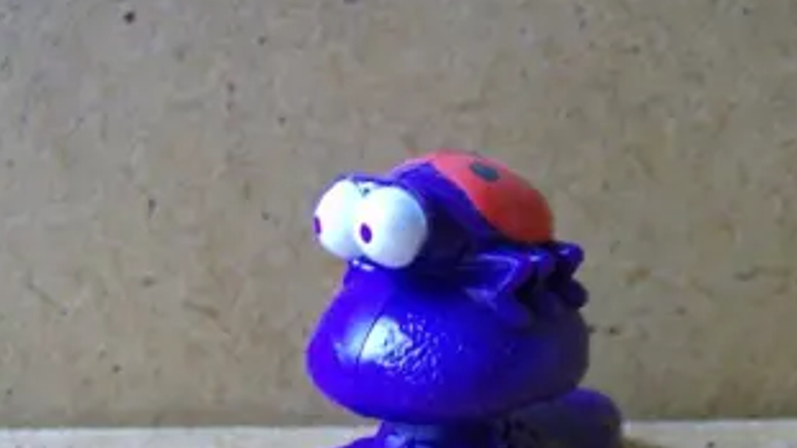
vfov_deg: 19.8
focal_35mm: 60
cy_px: 364
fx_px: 1268
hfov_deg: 34.8
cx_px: 457
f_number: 2.8
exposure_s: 1/7.82
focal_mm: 6
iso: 200
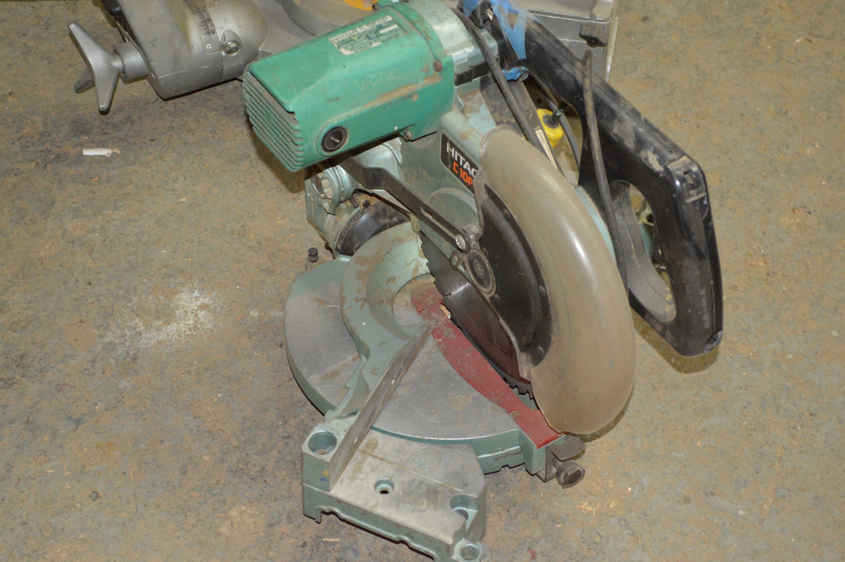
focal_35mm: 68
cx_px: 422
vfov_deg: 20.1
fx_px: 1583
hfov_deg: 29.9
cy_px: 281
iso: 2000
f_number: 5.3
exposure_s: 1/30
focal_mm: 45
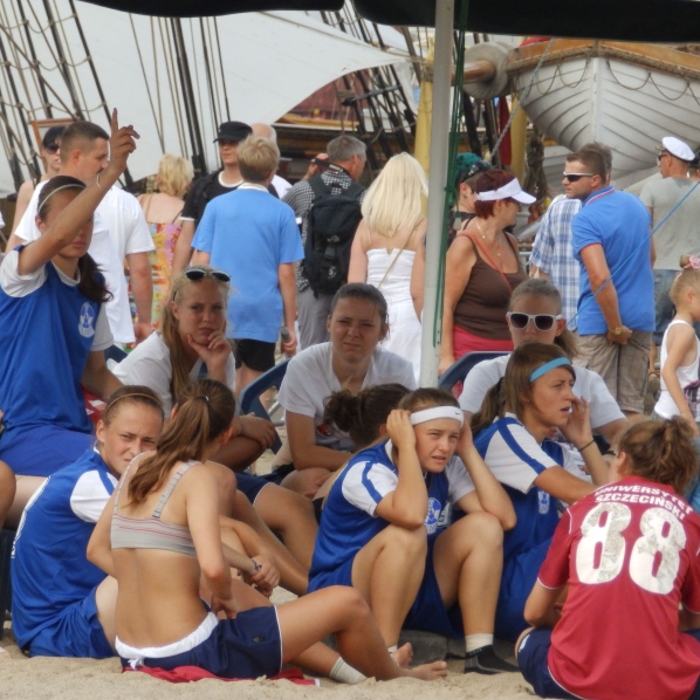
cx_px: 253
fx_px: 9906
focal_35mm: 433
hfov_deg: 4.0
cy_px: 350
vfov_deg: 4.0
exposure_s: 1/800
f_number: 5.6
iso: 400
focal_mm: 65.5
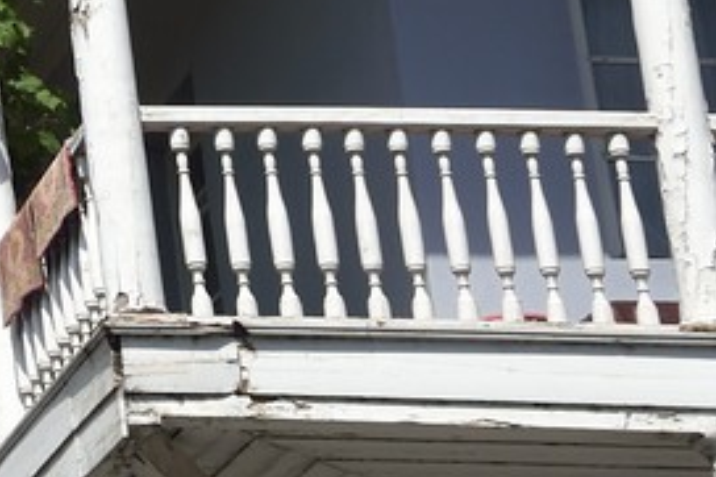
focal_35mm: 282
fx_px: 5605
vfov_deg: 4.8
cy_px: -395
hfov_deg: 6.7
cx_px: -1385
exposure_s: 1/250
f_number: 11
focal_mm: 48
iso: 200
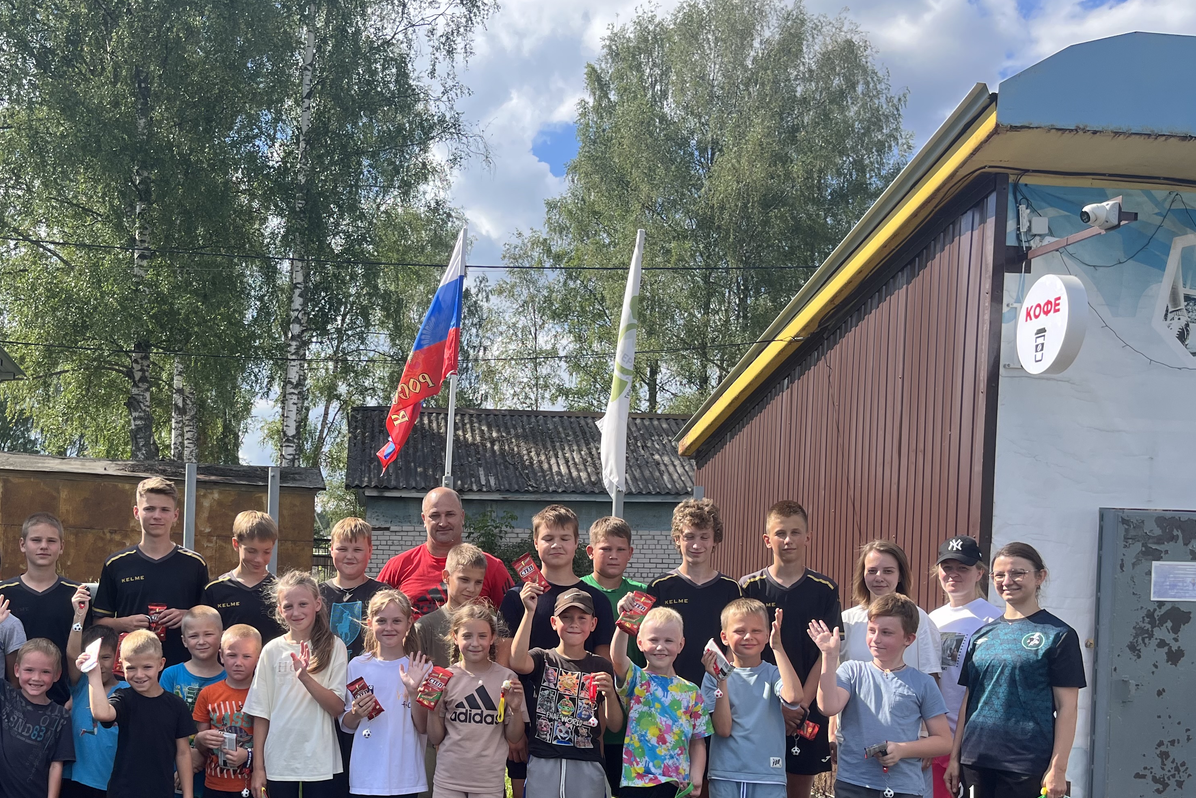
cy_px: 586
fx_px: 1229
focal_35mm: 37
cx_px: 427
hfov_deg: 51.2
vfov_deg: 35.3
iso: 50
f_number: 1.6
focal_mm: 5.1
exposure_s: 1/1339
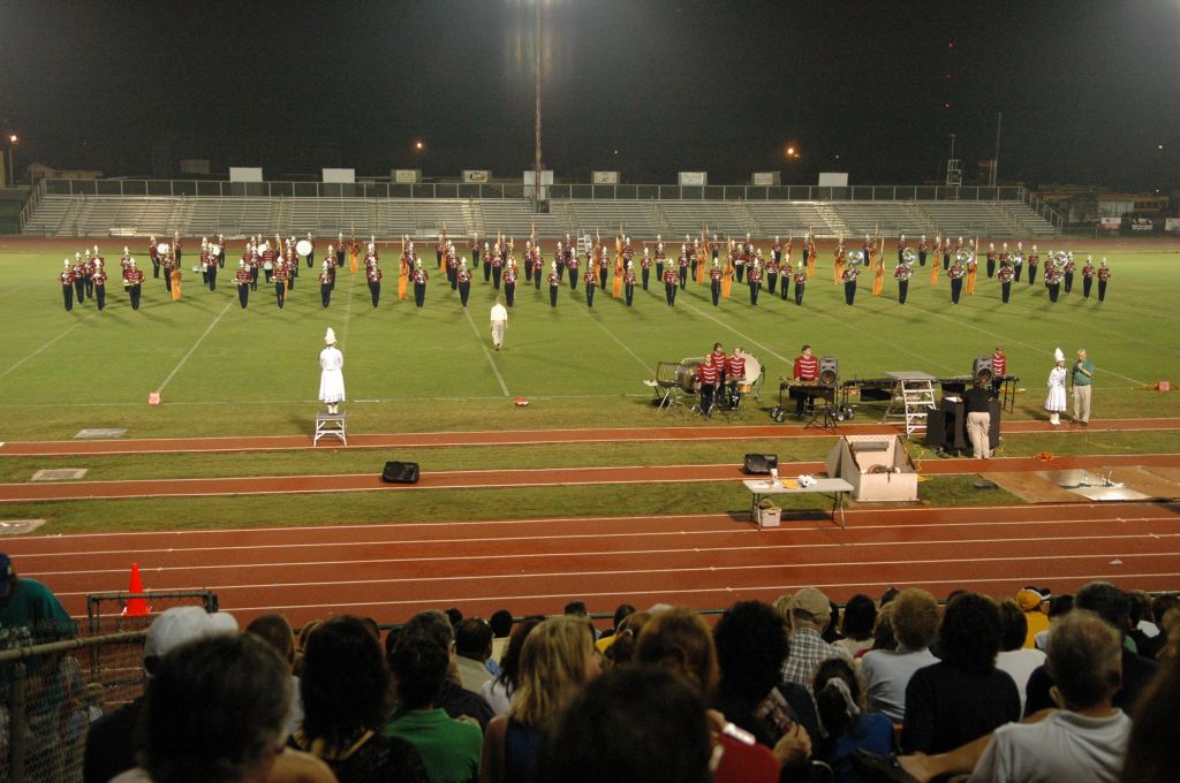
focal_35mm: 39
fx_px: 1277
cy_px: 392
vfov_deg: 34.1
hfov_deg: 49.6
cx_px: 590
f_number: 2.8
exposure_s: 1/60
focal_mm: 26
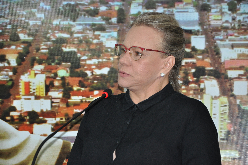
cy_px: 82
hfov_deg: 13.1
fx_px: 1084
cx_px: 124
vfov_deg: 8.7
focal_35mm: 158
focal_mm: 105
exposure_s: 1/60
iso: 800
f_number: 5.6
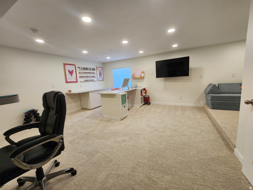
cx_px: 126
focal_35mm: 13
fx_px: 95
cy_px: 95
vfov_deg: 89.9
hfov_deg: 106.2
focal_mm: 2.2
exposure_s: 1/60
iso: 160
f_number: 2.2
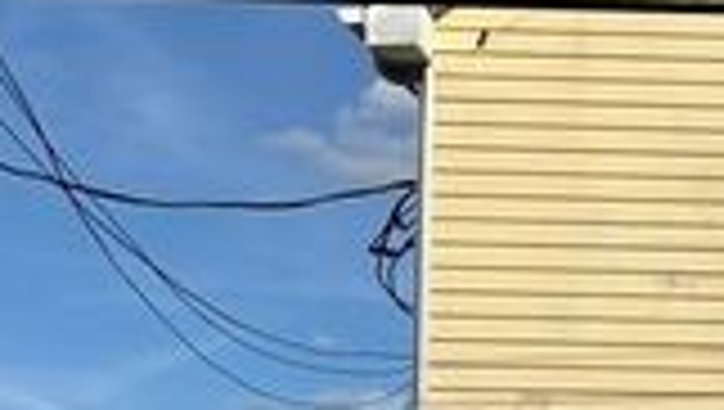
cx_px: 1079
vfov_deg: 10.3
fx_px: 2249
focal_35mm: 117
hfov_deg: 16.7
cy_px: 421
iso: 50
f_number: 1.6
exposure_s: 1/6993
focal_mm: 5.96
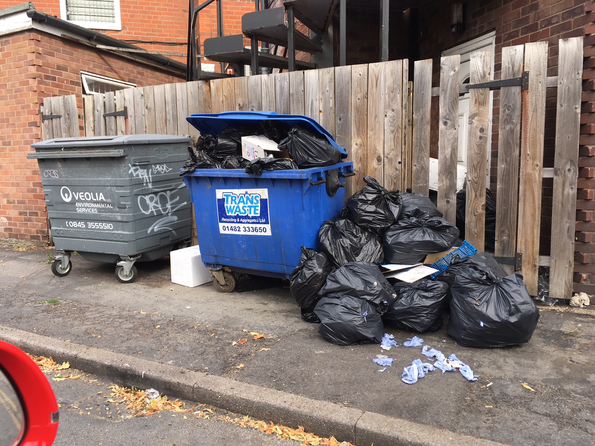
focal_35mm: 29
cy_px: 223
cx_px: 298
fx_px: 498
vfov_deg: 48.2
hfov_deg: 61.7
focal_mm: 4.15
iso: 25
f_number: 2.2
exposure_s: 1/278
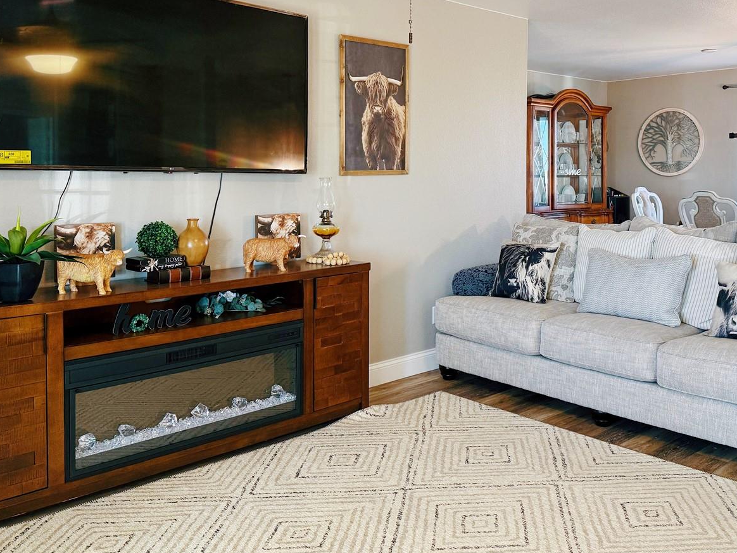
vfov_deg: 42.3
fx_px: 703
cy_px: 176
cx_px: 439
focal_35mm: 33
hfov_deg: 55.0
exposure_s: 1/120
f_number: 1.78
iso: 100
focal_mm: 6.76
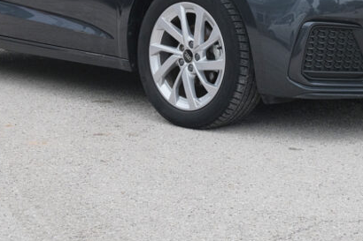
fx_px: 857
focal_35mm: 85
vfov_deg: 15.7
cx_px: 192
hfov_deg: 23.9
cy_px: -13
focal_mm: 22.8
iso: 500
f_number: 9
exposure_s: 1/125
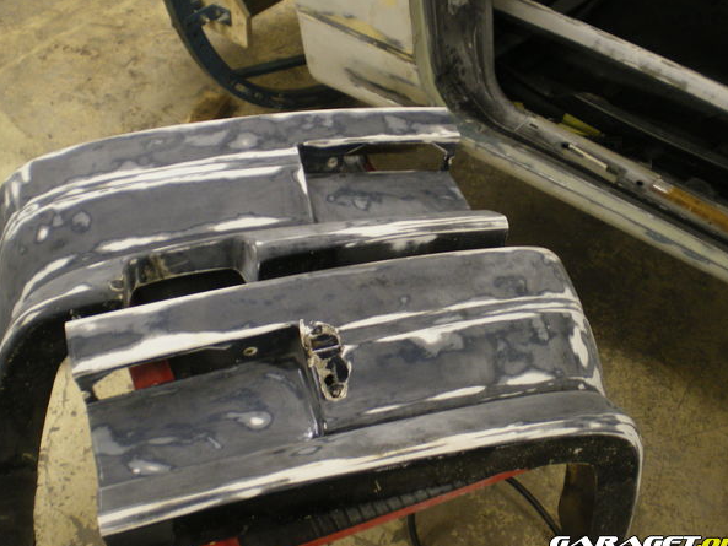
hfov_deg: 45.8
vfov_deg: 35.1
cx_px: 367
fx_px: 862
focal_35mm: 41
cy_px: 260
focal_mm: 6.3
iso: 200
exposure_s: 1/30
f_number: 3.1
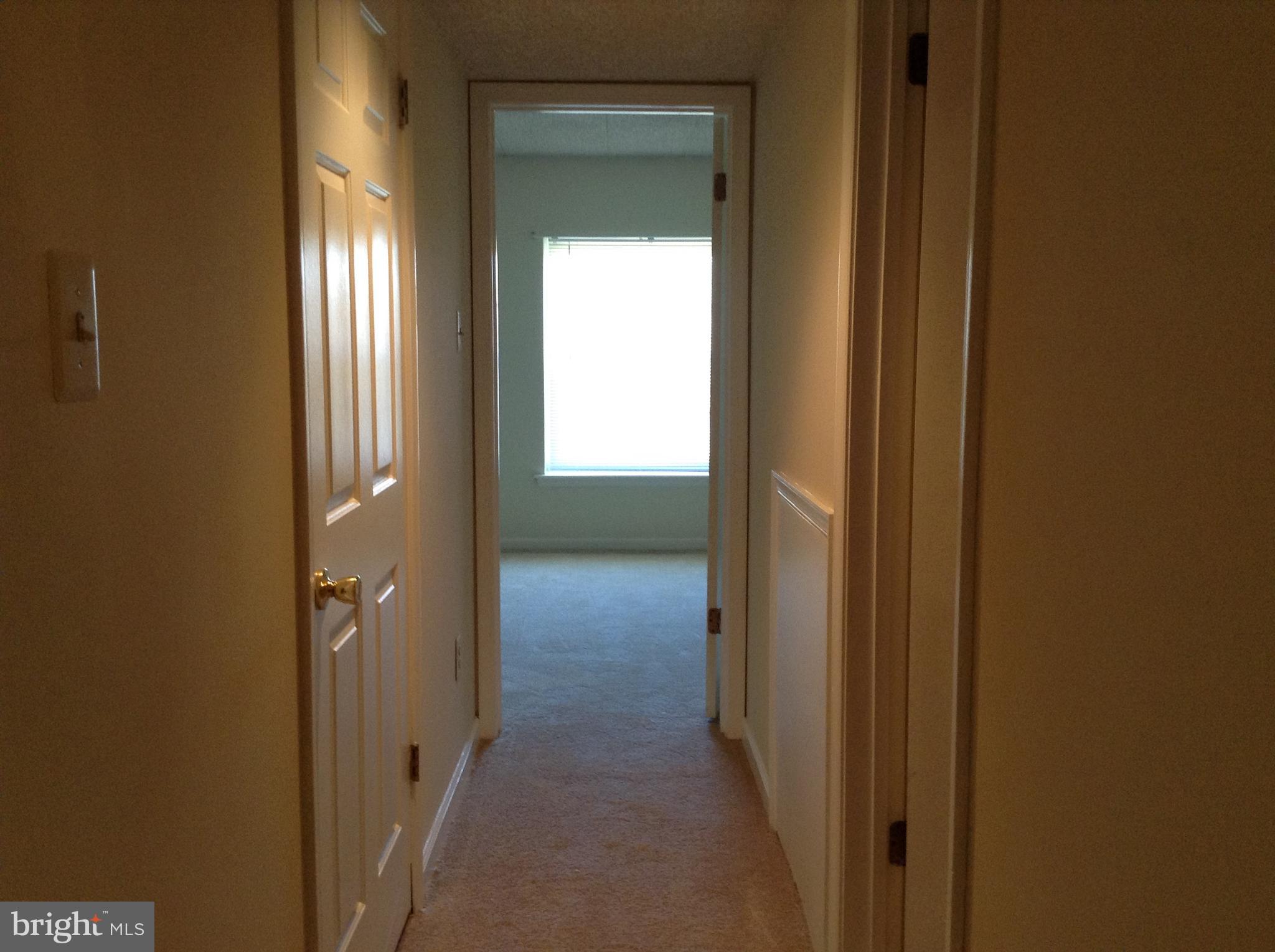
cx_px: 638
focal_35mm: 33
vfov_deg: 42.8
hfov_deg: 55.4
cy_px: 476
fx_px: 1213
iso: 100
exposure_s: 1/24
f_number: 2.4
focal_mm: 3.3
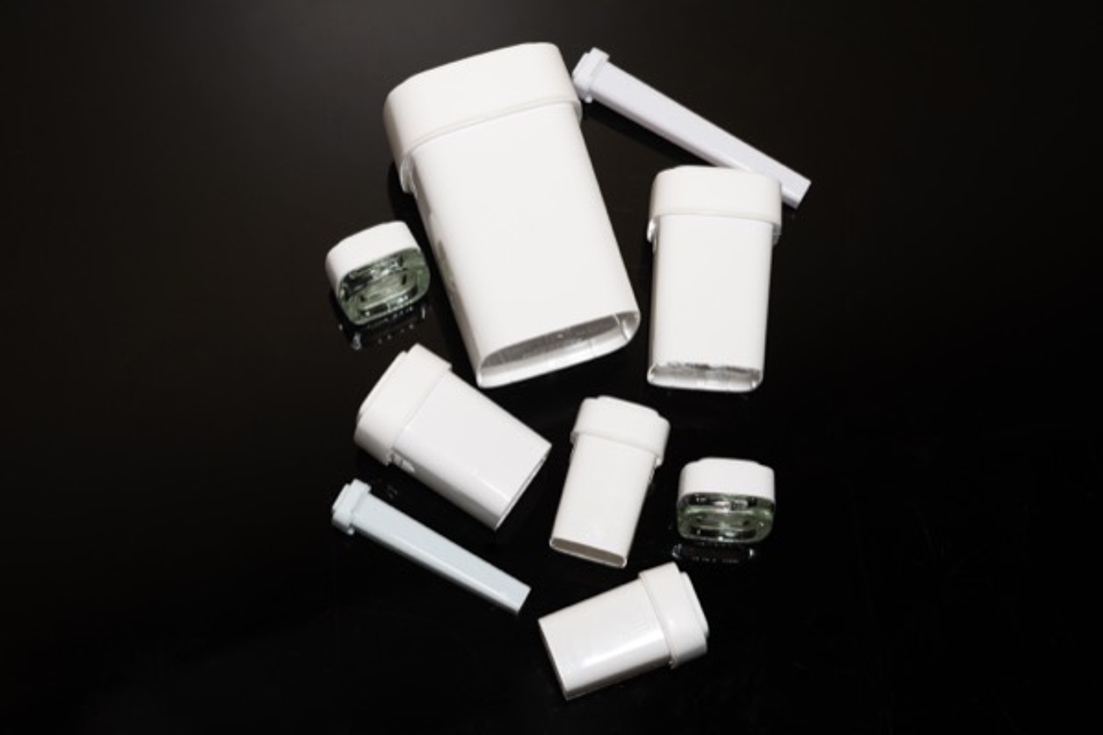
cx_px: 552
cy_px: 368
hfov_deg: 23.9
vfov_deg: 16.1
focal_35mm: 85
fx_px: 2604
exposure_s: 1/160
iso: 320
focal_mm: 85
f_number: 6.3
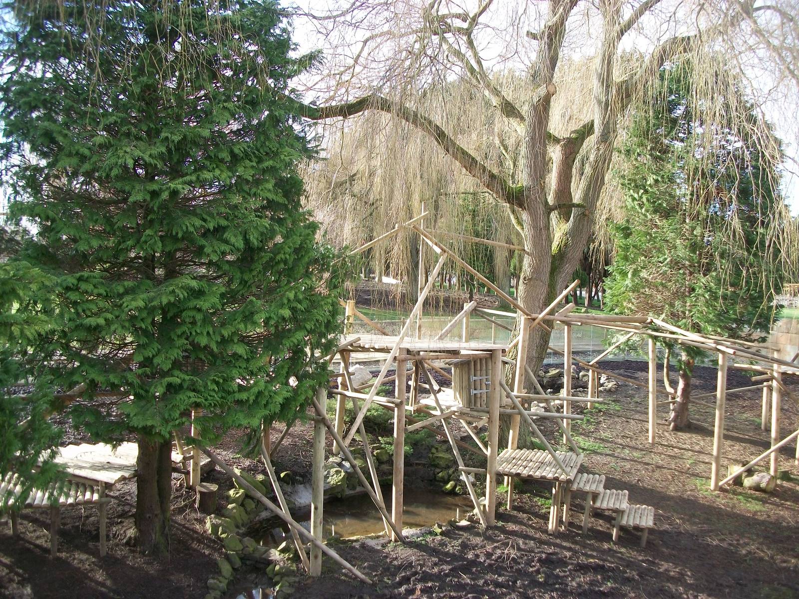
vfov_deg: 44.2
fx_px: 739
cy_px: 300
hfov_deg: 56.8
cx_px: 400
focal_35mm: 32
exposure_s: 1/200
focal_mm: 5.7
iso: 80
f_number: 2.9
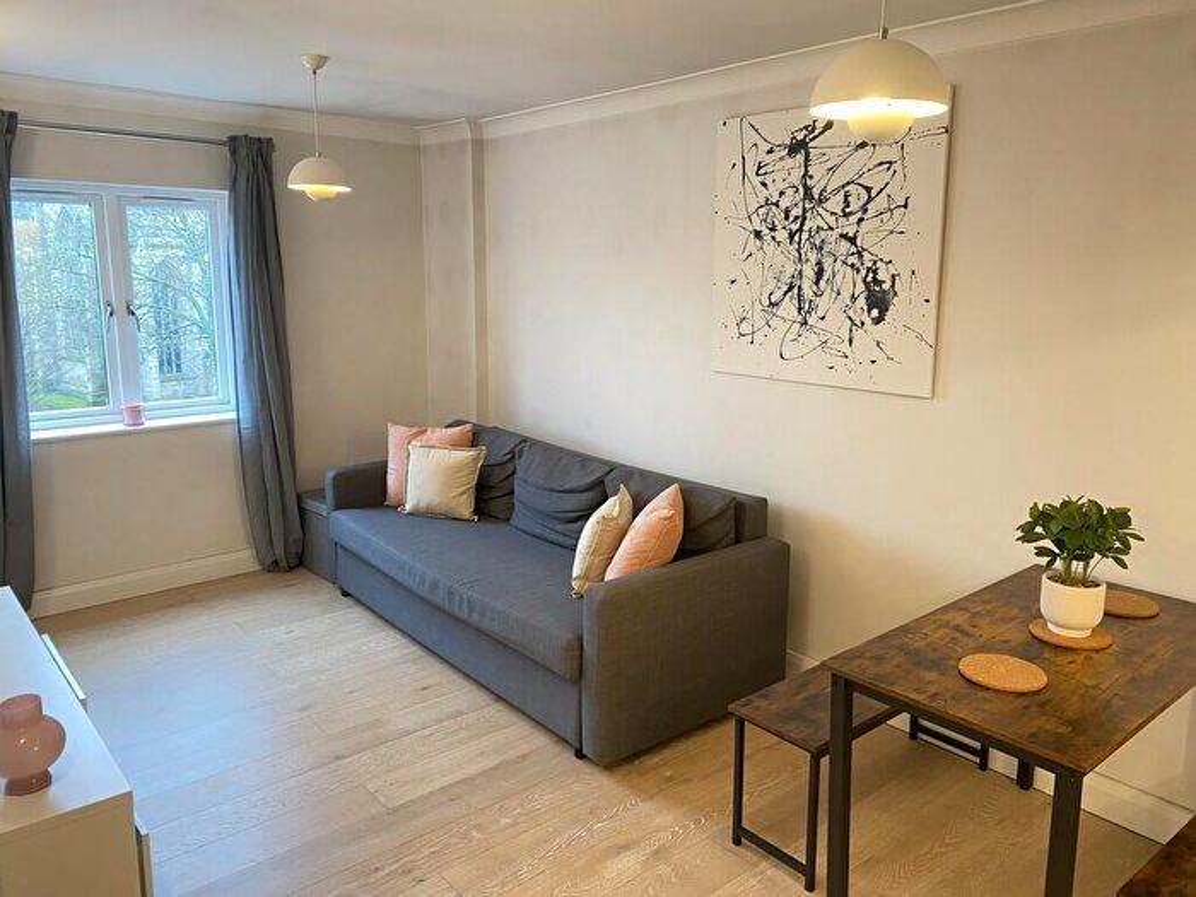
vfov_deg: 53.1
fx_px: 898
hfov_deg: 67.3
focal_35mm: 26
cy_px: 448
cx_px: 598
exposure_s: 1/50
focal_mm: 4.25
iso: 250
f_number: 1.8
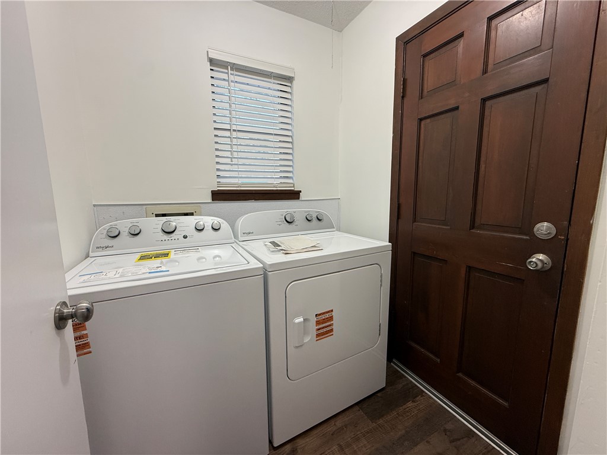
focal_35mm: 14
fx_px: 245
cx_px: 304
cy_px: 228
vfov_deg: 85.7
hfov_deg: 102.1
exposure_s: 1/60
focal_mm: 2.22
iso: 200
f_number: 2.2
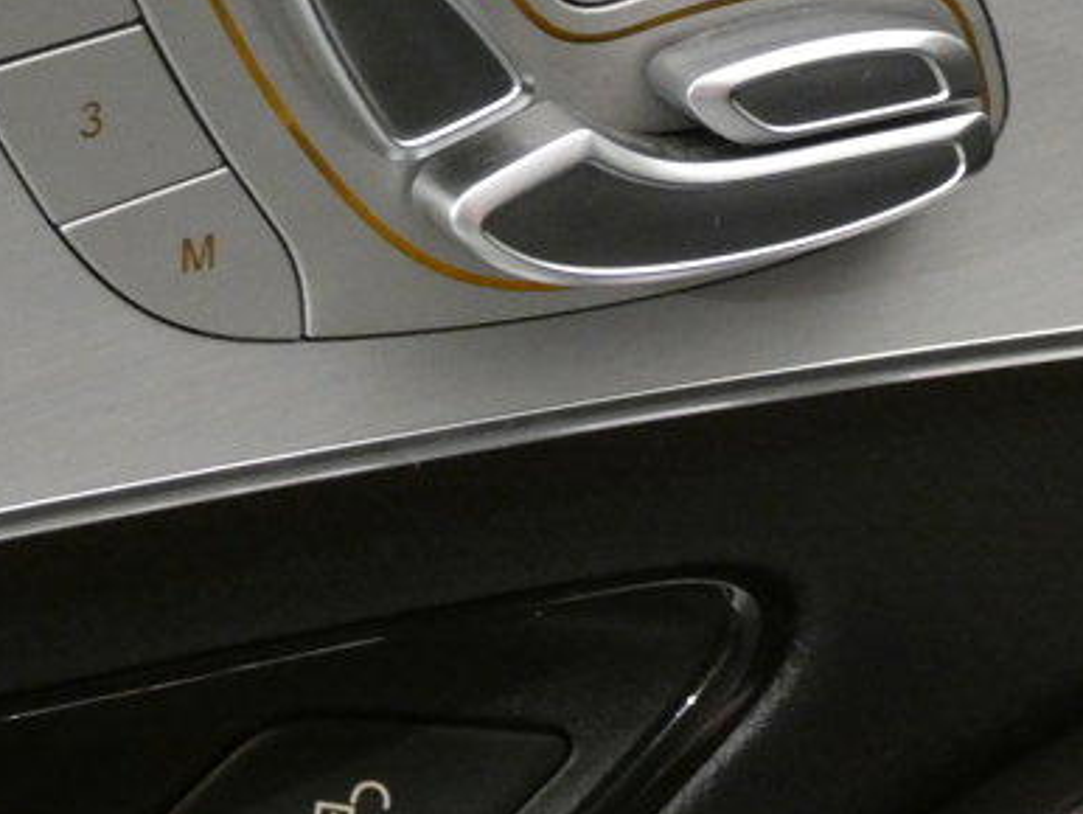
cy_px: 25
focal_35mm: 176
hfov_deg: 11.2
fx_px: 5510
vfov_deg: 8.4
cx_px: 749
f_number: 4.6
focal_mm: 15.2
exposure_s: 1/15
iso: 1600
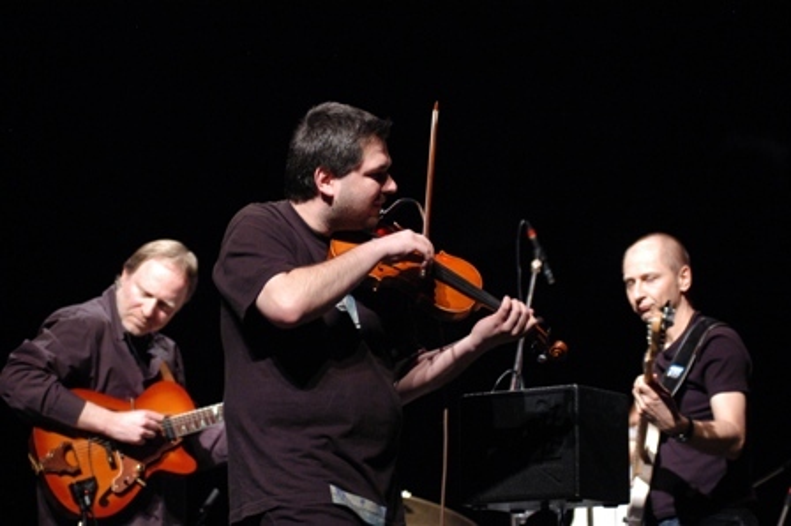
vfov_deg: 11.4
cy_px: 263
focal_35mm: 120
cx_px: 396
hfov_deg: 17.1
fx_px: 2635
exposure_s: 1/80
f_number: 2.8
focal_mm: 80
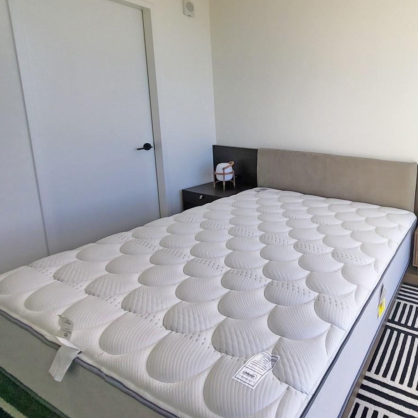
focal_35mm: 20
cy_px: 166
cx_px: 354
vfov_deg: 73.9
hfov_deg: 65.5
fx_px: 273
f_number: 2.2
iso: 32
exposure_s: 1/240
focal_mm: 1.74
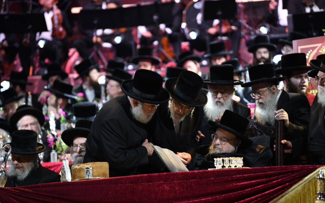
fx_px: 1453
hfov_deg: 12.8
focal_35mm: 164
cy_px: 103
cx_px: 163
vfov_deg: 8.0
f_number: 2.8
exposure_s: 1/125
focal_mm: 160
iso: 500
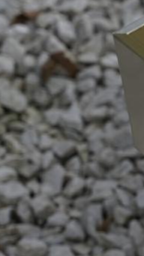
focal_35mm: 282
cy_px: 125
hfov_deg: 4.0
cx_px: 584
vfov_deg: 7.7
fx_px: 1911
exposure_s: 1/640
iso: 100
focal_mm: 47.8
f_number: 3.5
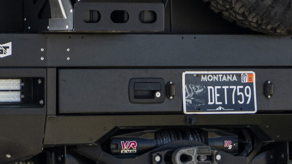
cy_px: 68
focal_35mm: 439
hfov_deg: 4.9
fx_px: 3398
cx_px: 125
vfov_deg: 2.8
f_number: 4
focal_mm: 81
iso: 400
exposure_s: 1/2000
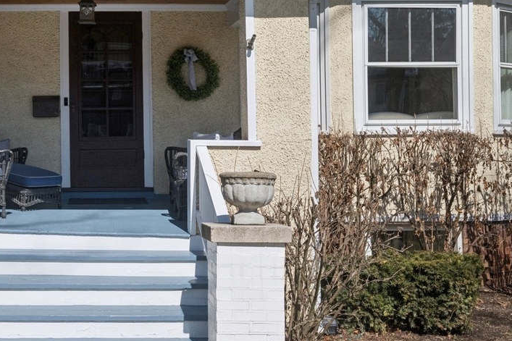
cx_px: 96
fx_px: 782
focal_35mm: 55
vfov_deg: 24.5
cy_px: 109
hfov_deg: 35.0
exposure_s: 1/500
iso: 200
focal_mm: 24
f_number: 8
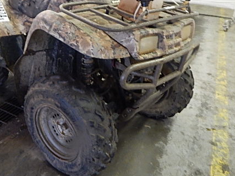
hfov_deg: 54.5
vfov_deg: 42.7
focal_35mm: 33
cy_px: 69
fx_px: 224
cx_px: 84
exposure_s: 1/13
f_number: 3
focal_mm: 4
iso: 400
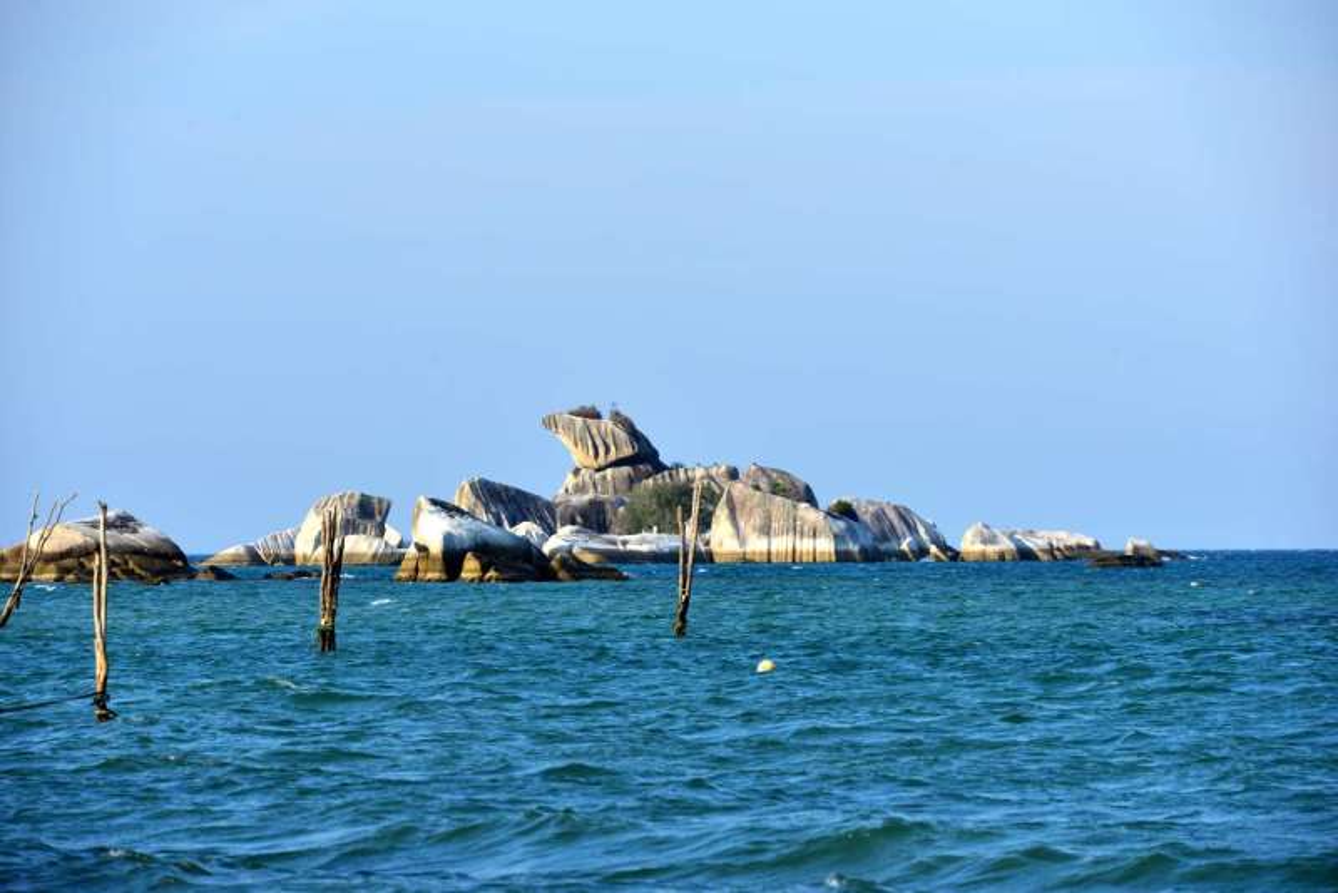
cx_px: 669
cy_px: 446
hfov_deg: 10.3
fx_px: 7436
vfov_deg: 6.9
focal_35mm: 200
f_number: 7.1
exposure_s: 1/200
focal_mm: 200
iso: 100
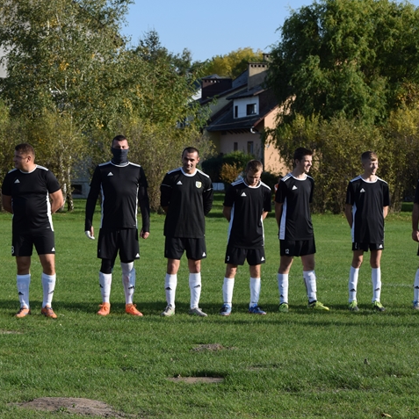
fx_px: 1571
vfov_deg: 15.2
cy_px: 199
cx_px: 89
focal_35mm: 115
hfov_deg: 15.1
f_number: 5.6
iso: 400
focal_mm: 55
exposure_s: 1/1250
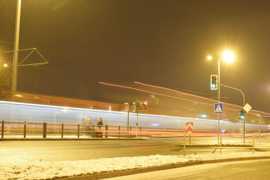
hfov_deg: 37.9
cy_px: 90
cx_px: 135
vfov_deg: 25.7
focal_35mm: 52
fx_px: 394
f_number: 6.3
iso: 100
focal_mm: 35
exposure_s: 10
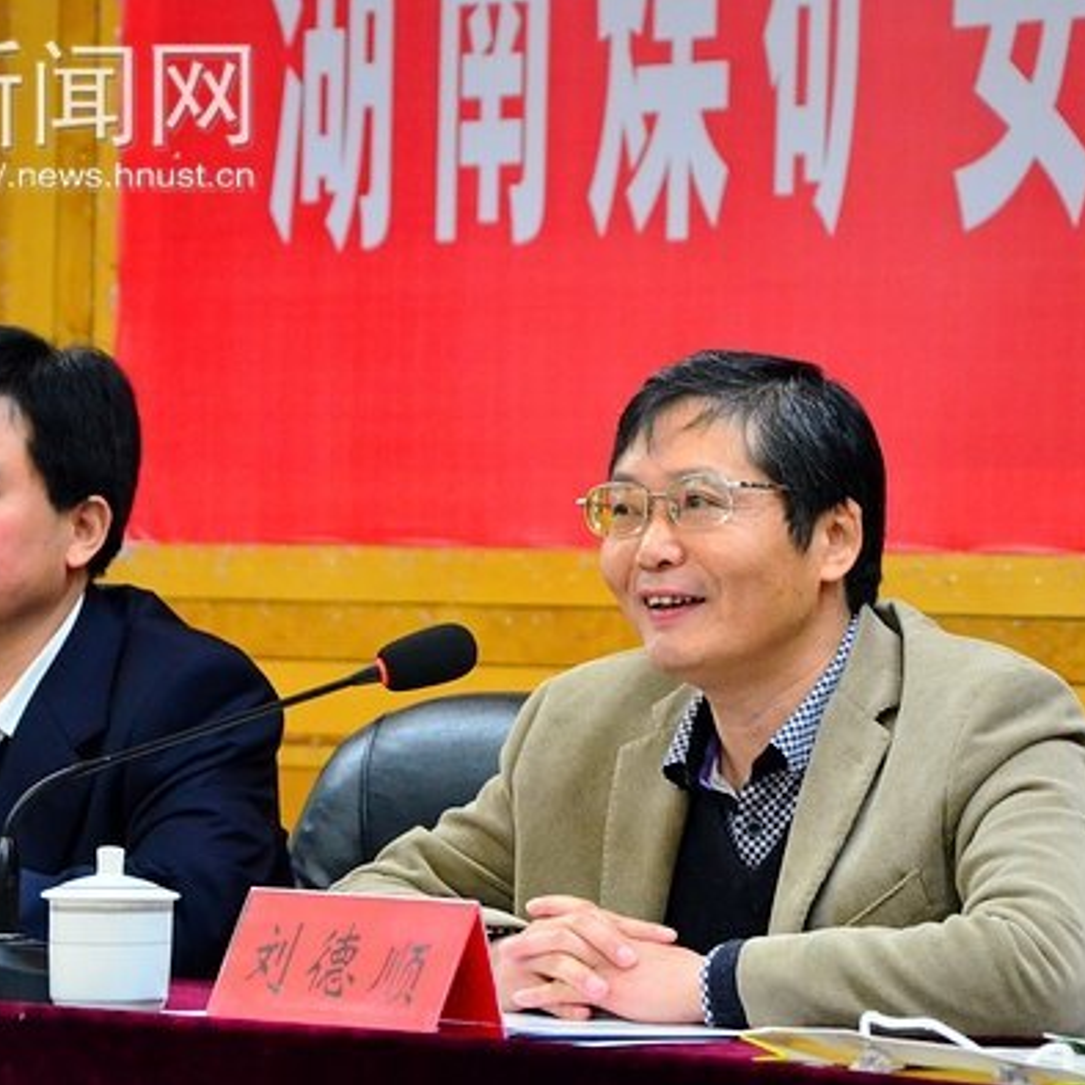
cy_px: 544
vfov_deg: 11.3
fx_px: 5497
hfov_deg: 11.3
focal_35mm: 155
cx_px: 518
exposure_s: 1/25
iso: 3200
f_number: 5.3
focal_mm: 80
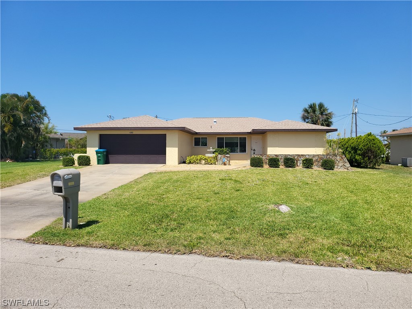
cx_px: 206
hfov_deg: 71.6
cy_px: 154
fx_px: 286
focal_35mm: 24
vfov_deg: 56.8
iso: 40
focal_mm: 5
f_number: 1.8
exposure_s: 1/2953
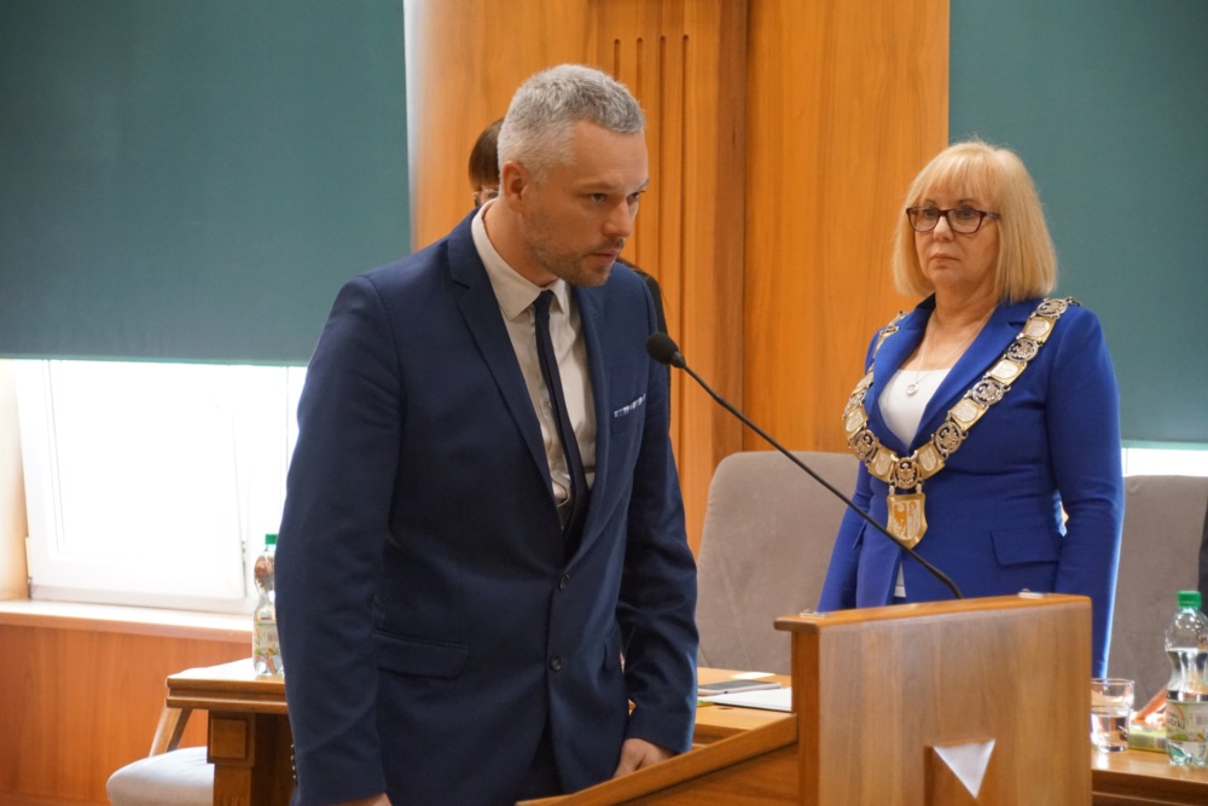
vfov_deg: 12.2
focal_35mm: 112
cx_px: 604
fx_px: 3775
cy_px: 403
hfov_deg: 18.2
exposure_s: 1/125
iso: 3200
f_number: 5.6
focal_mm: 75
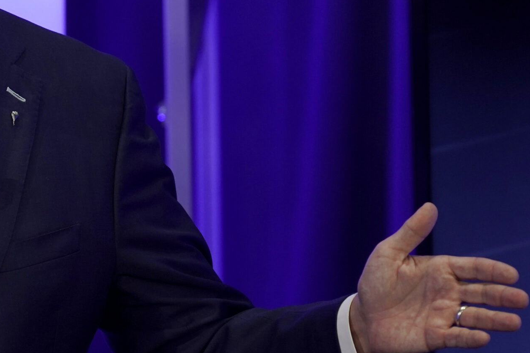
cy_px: 93
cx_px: 62
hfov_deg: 3.6
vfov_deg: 2.4
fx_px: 8361
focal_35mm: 568
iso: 1600
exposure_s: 1/500
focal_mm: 280
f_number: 4
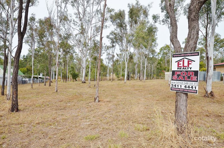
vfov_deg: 55.9
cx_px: 112
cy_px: 74
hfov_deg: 77.4
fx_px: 140
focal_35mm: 22
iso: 500
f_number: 11
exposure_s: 1/500
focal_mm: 15
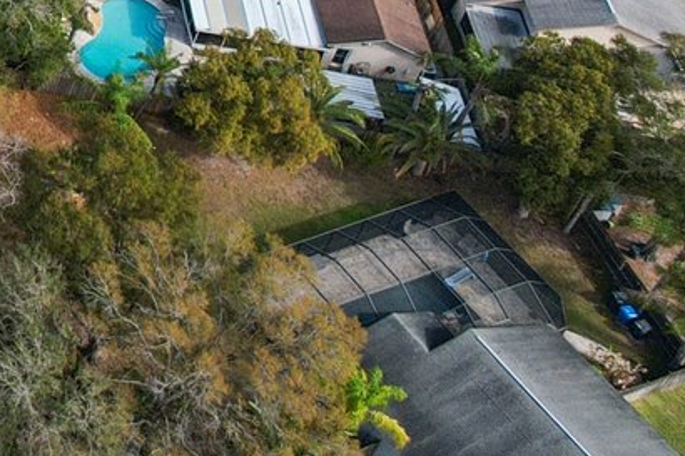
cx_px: -899
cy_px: -616
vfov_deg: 10.7
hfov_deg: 13.9
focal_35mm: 110
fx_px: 2092
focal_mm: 8.4
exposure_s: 1/1250
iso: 130
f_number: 2.8
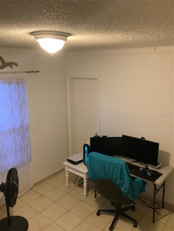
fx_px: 208
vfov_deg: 58.4
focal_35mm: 31
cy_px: 116
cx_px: 87
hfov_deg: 45.4
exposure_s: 1/40
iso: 400
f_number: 2.4
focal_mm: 3.3
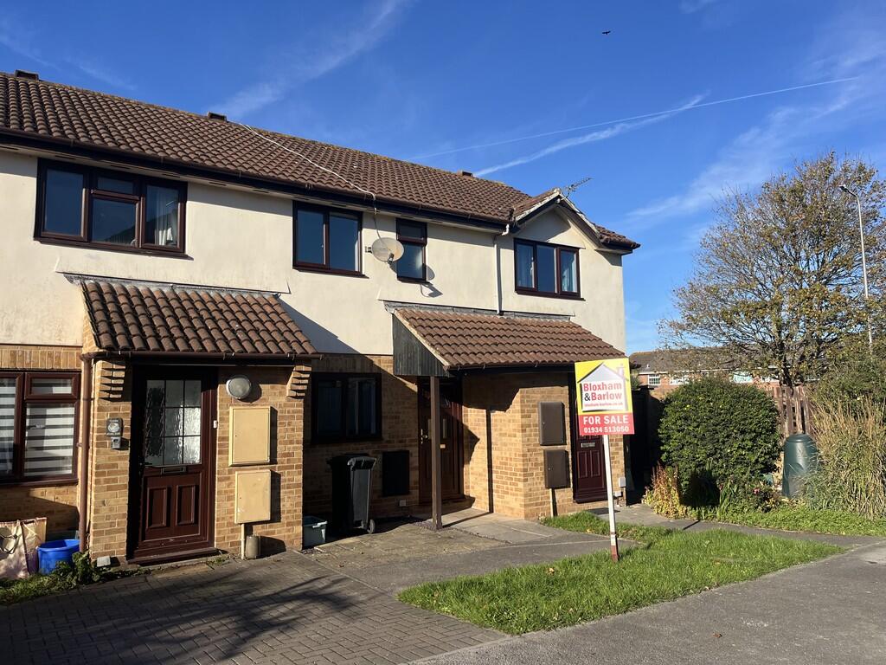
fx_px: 665
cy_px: 332
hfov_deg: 67.3
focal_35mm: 26
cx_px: 443
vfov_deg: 53.1
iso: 50
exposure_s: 1/3215
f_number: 1.6
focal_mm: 5.1
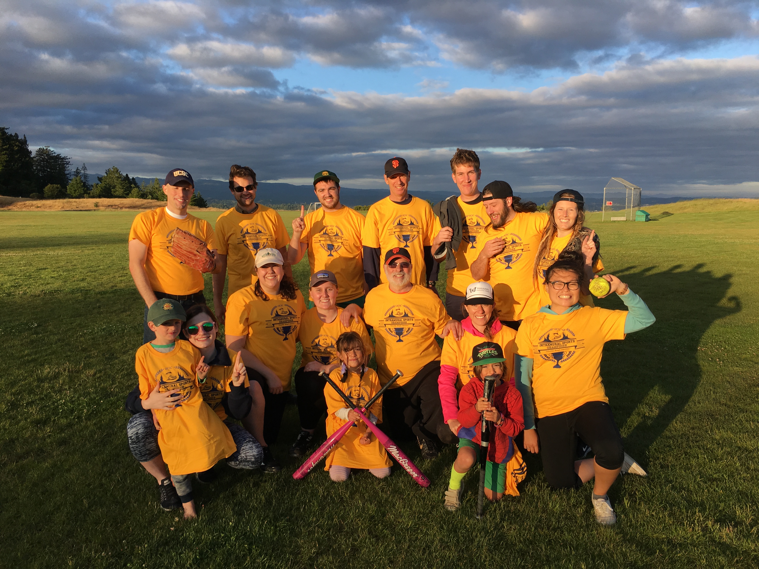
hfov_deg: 61.7
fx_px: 636
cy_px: 284
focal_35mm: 29
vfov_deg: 48.2
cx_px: 380
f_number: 2.2
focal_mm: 4.15
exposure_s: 1/818
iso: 25
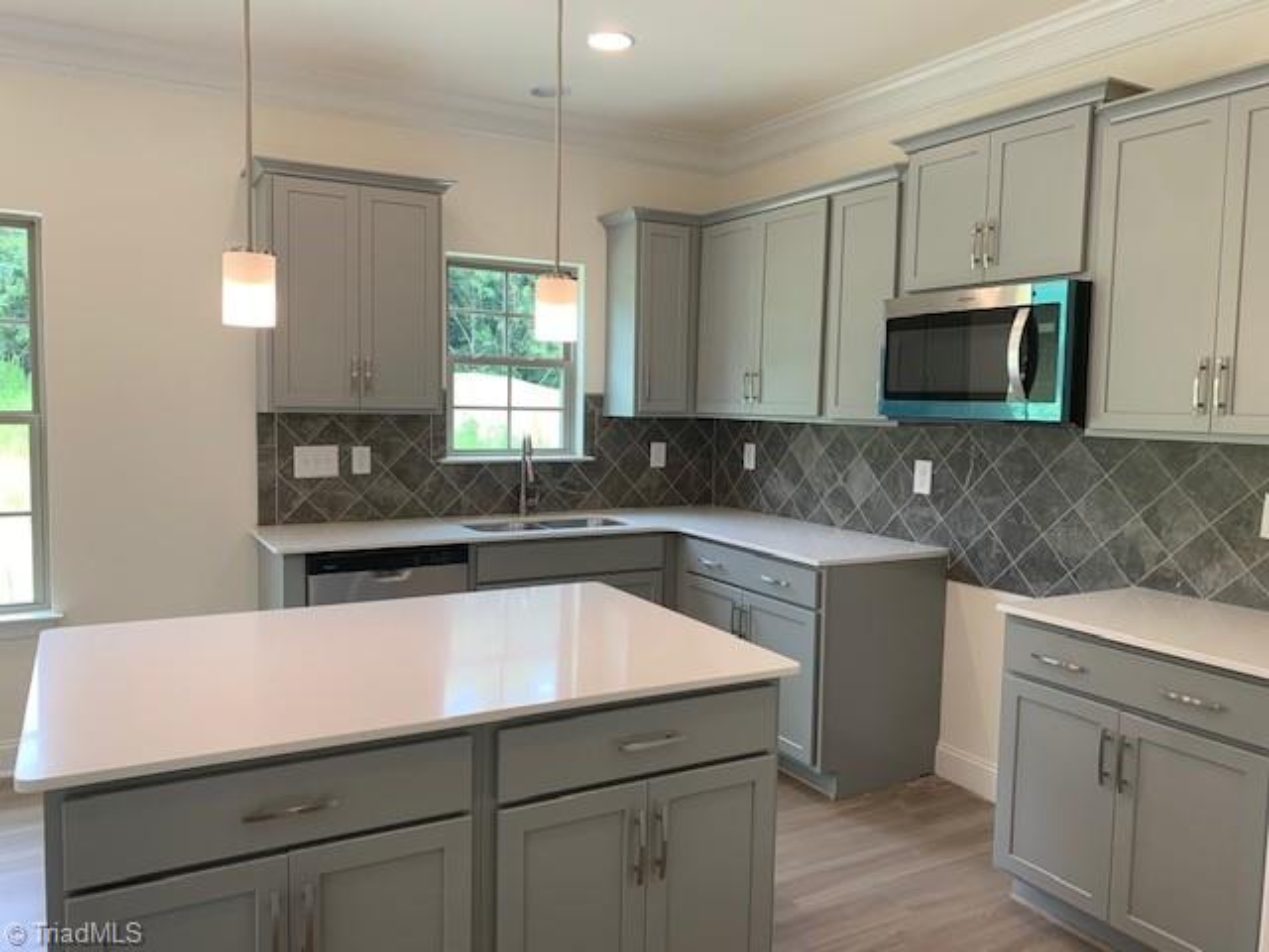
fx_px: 953
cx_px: 634
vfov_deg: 53.1
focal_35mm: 26
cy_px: 476
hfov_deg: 67.3
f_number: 1.8
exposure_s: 1/120
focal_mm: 4.25
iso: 50
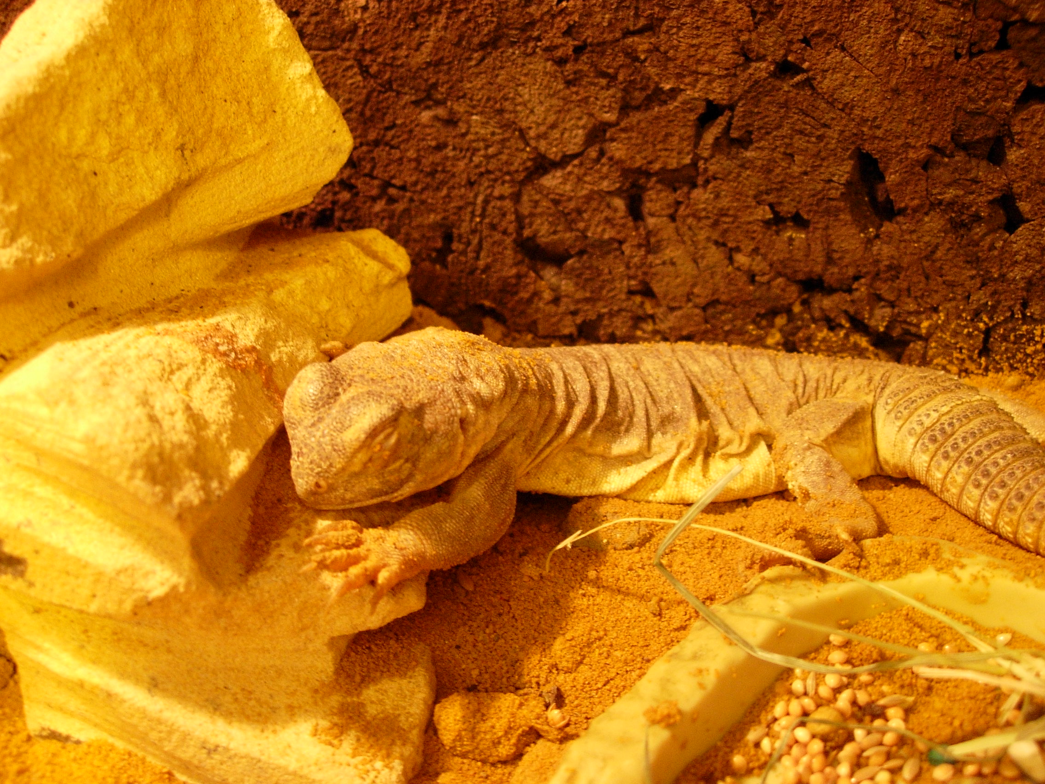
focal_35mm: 38
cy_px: 392
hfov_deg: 49.0
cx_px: 522
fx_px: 1147
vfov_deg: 37.7
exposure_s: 1/27.6
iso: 200
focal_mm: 7.8
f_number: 2.8
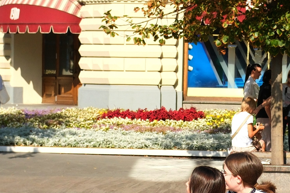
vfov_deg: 12.6
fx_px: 870
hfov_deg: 18.5
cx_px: 18
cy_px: 174
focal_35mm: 108
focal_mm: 27
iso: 640
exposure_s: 1/1900
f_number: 5.6
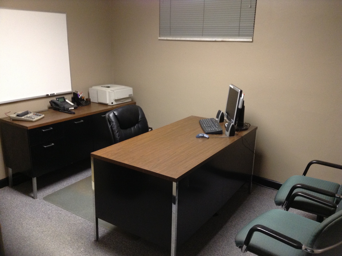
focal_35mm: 33
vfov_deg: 42.8
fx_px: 326
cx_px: 171
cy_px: 128
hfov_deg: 55.4
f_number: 2.4
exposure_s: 1/24
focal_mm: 3.3
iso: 160
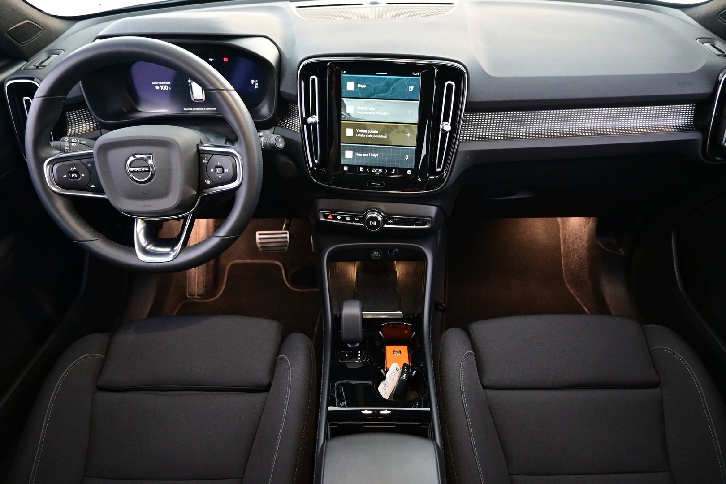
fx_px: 484
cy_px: 242
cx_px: 363
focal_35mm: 24
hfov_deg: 73.7
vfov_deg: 53.1
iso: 4500
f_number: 3.5
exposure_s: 1/25
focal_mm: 16
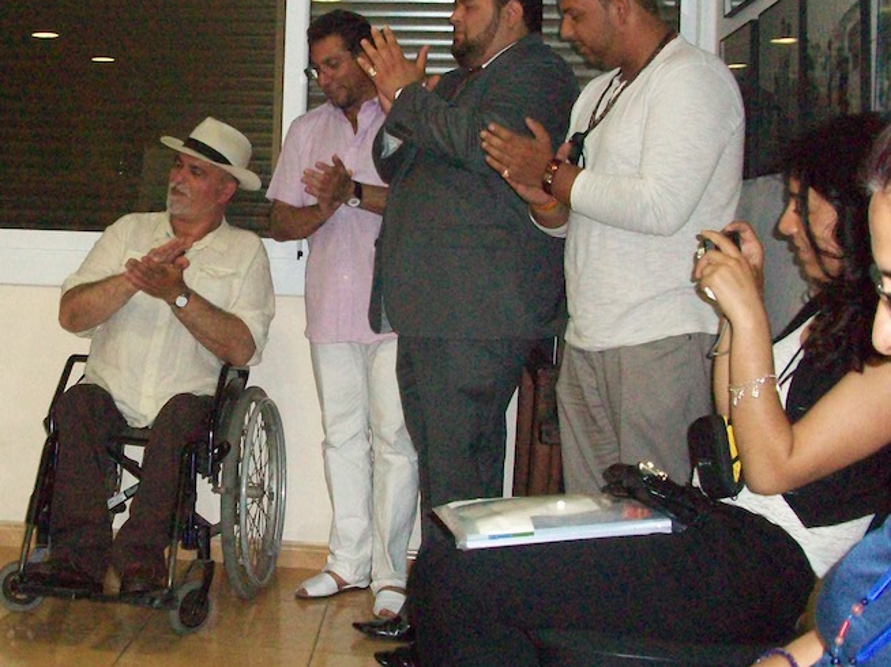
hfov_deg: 36.1
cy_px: 212
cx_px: 234
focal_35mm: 52
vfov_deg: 27.8
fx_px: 1338
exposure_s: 1/125
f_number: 2.8
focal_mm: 5.7
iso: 400
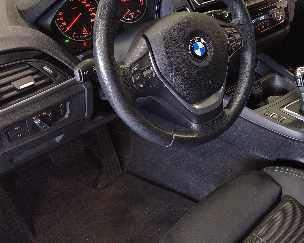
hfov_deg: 38.2
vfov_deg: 32.0
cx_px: 240
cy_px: 96
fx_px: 423
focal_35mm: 47
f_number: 1.9
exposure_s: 1/60
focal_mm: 5.52
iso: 2094
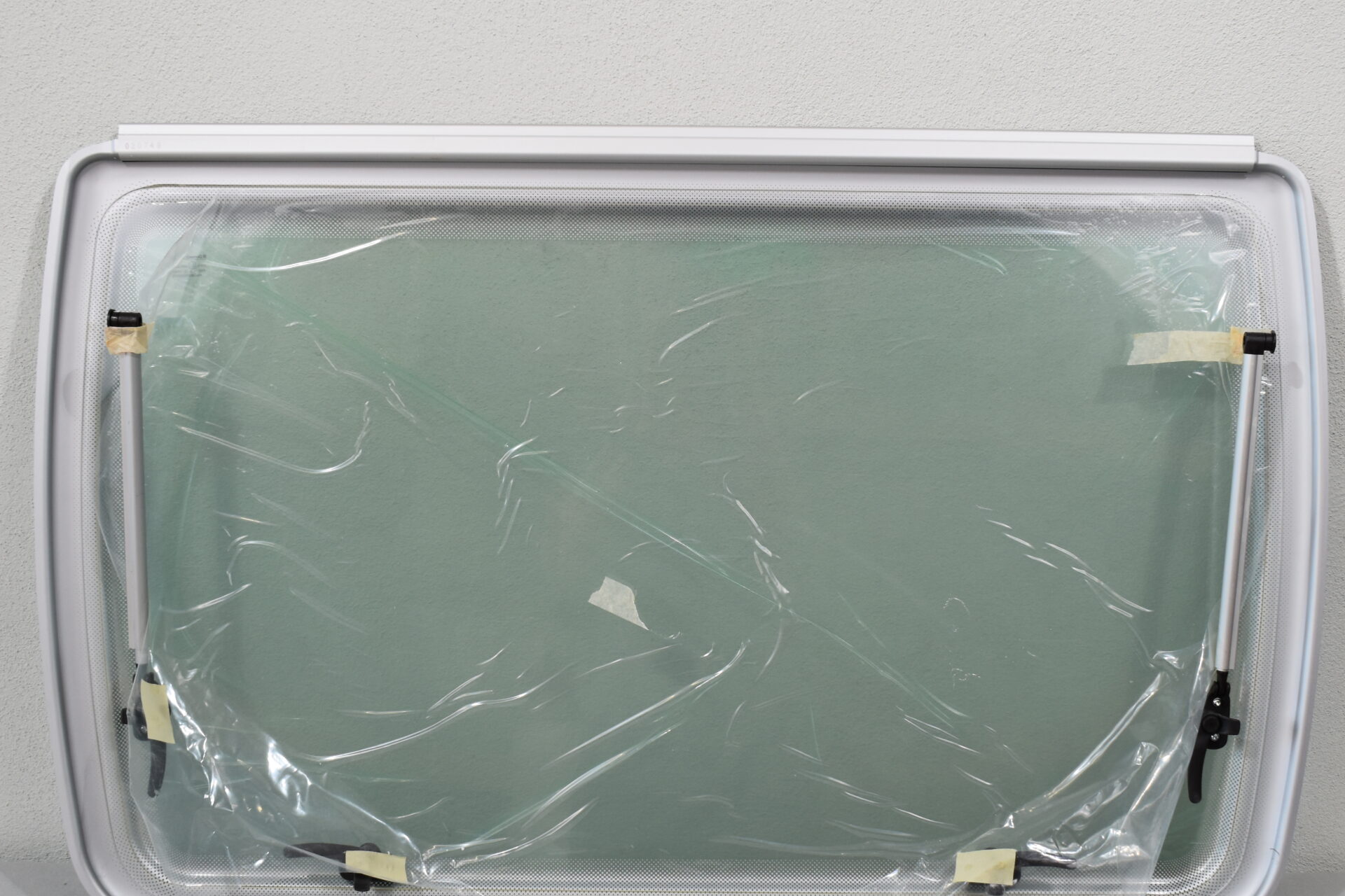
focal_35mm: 44
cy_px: 491
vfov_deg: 30.5
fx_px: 1644
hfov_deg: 44.5
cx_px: 701
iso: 400
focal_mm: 22
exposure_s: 1/125
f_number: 5.6
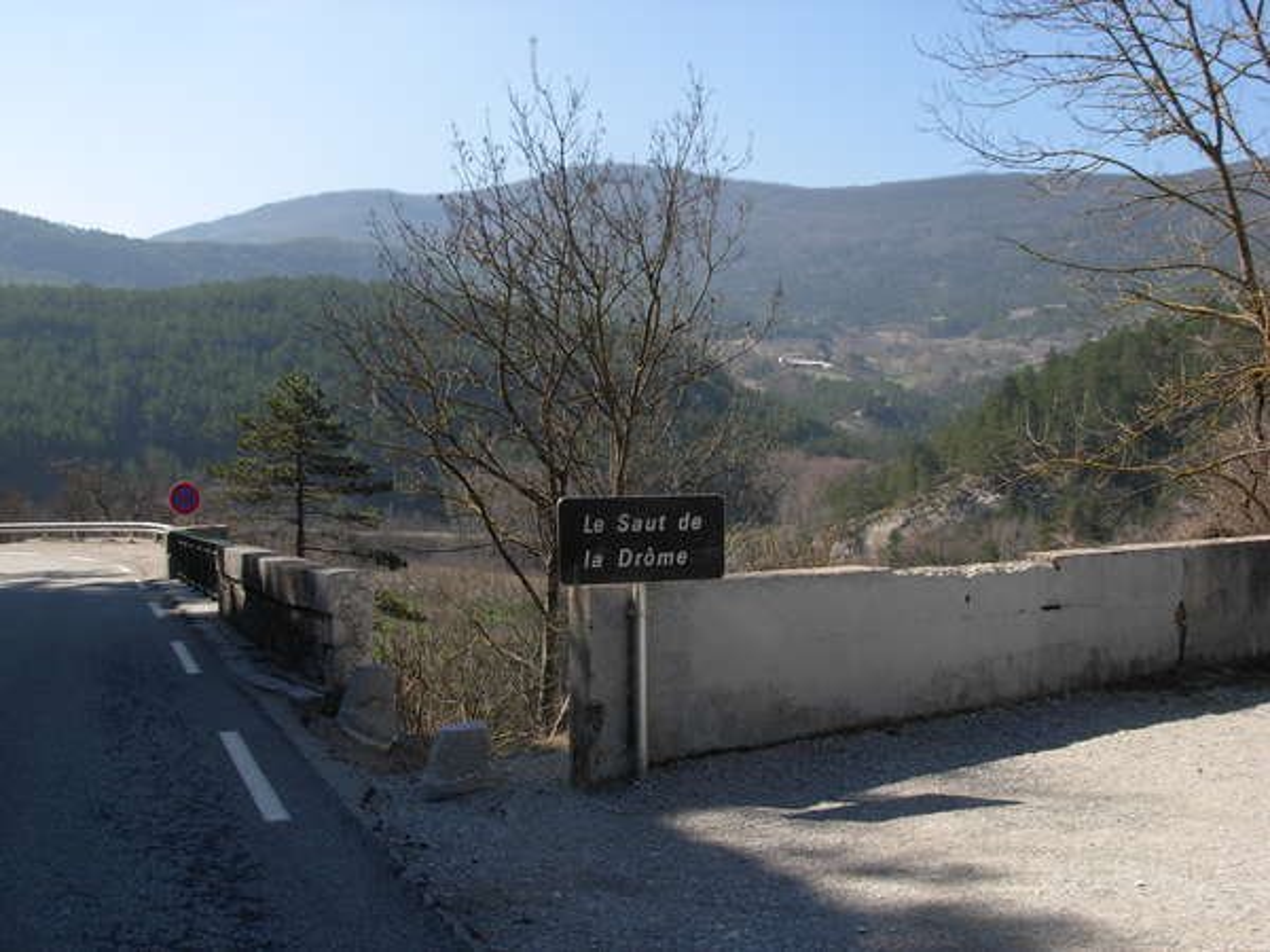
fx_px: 1394
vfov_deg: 37.7
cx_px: 635
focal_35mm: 38
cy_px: 476
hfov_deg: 49.0
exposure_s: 1/362
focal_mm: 6.3
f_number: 4.9
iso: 79
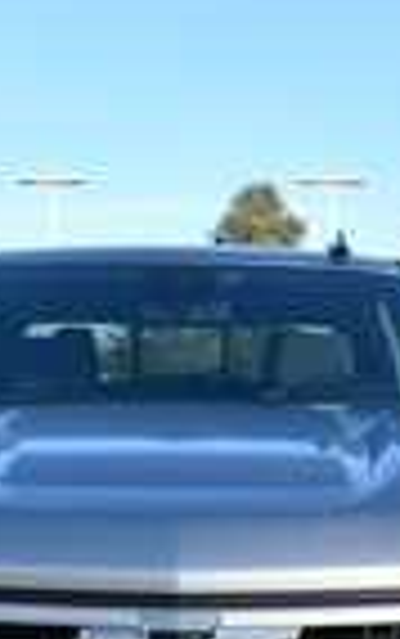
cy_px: 578
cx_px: 216
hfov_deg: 18.1
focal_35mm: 72
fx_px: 1253
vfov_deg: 27.5
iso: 200
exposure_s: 1/250
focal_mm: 17
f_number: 8
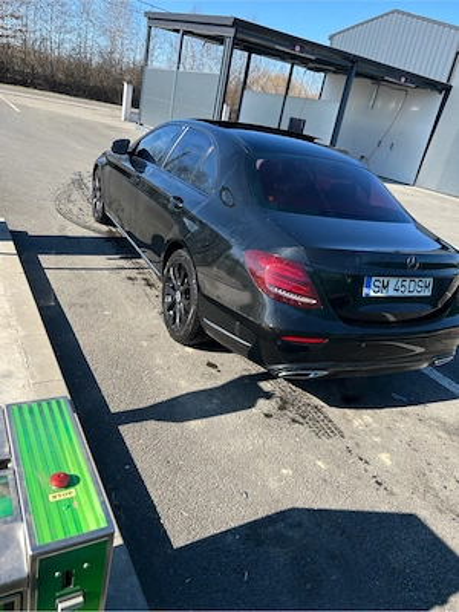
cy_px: 306
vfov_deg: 67.3
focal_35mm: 26
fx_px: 460
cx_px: 230
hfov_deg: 53.1
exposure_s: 1/1344
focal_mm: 5.7
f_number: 1.5
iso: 50
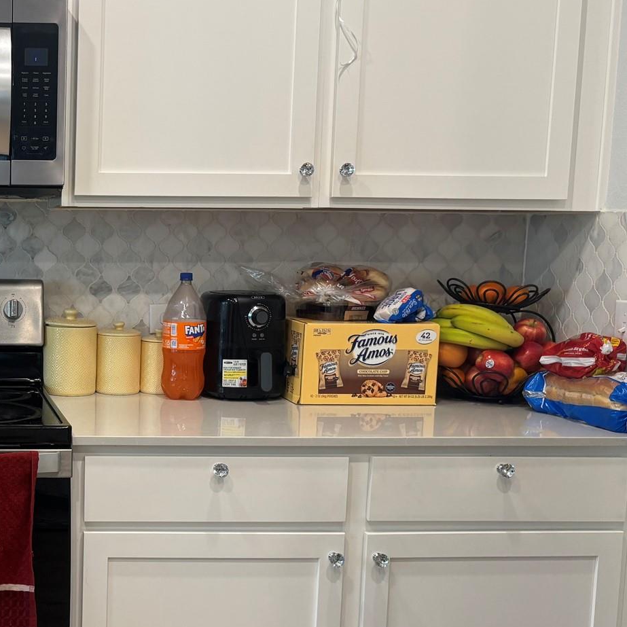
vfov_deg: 33.4
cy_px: 355
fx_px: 1045
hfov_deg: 30.8
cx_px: -14
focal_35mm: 51
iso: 100
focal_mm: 5.96
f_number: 1.6
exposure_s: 1/60
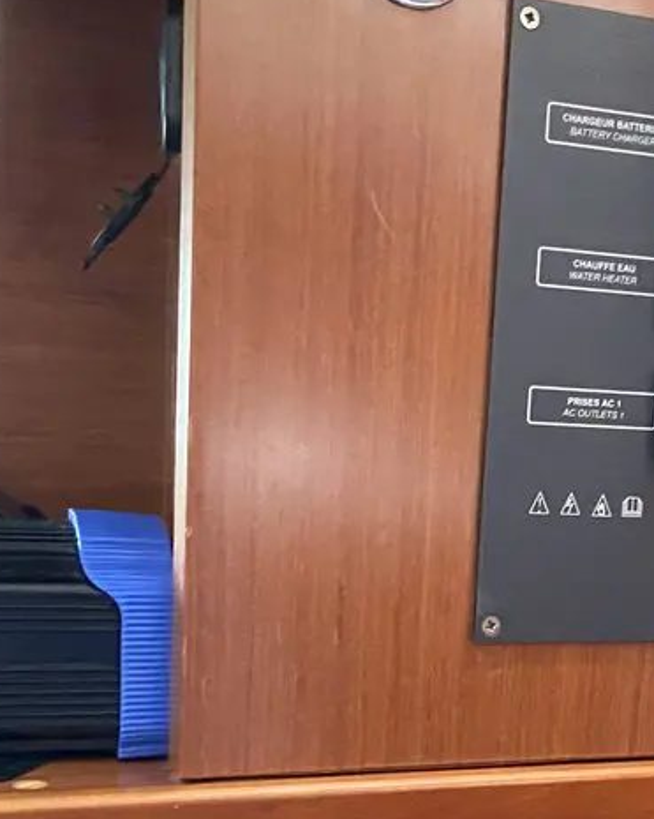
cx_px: 622
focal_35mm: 70
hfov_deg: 21.2
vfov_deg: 26.6
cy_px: 653
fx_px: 1694
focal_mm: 4.25
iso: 640
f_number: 1.8
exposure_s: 1/38
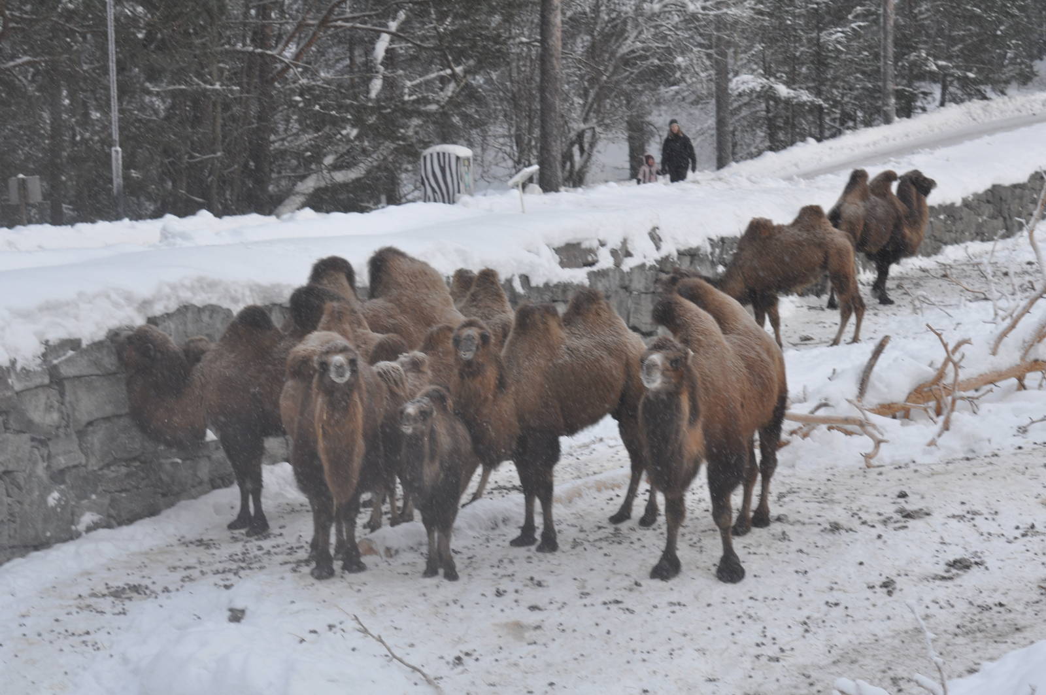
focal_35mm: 105
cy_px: 348
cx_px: 523
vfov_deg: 13.0
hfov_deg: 19.5
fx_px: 3047
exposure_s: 1/160
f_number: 6.3
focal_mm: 70
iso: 200
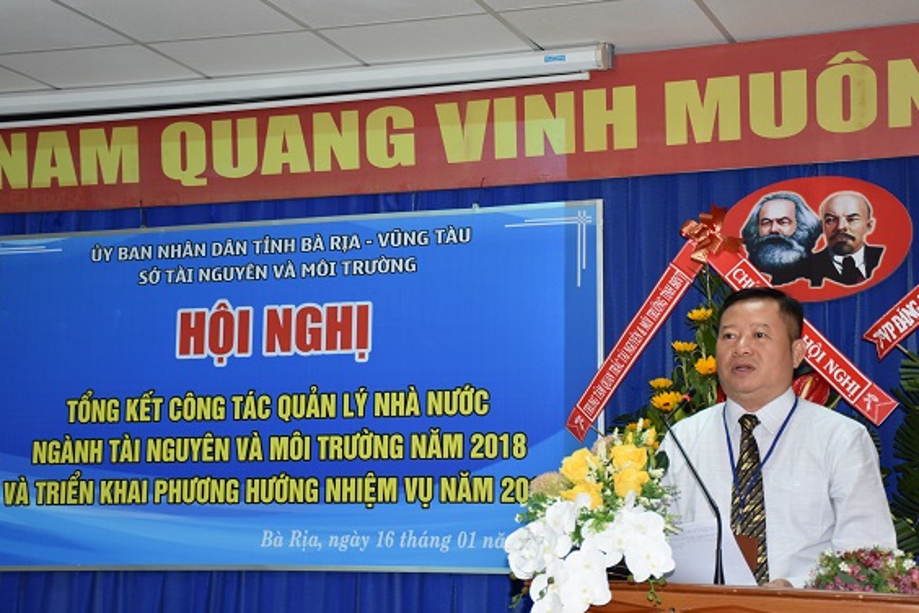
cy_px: 289
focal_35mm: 67
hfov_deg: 30.1
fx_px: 1710
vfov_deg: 20.3
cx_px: 482
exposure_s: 1/60
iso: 720
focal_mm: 42
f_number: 4.5
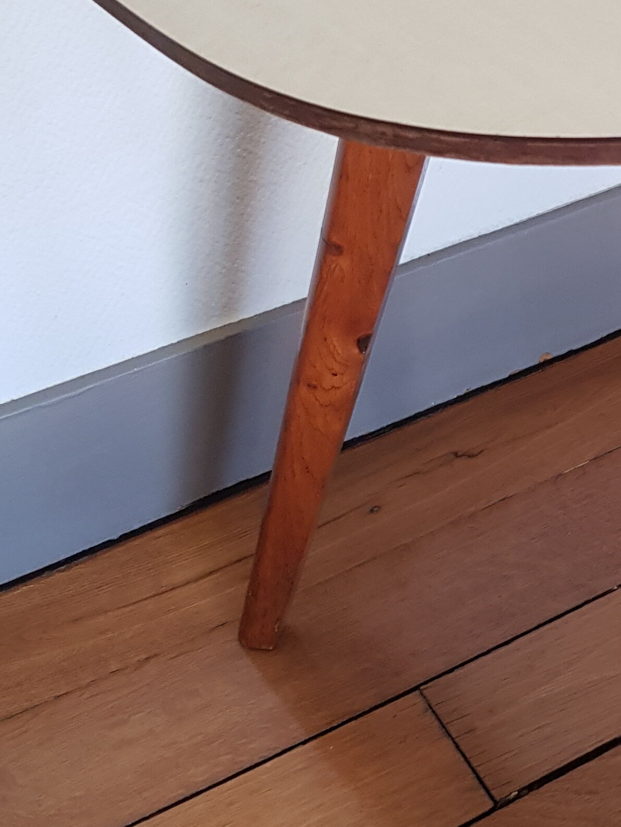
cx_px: 701
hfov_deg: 21.0
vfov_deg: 29.3
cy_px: 340
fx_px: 1579
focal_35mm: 66
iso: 160
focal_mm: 4.2
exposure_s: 1/50
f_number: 1.7
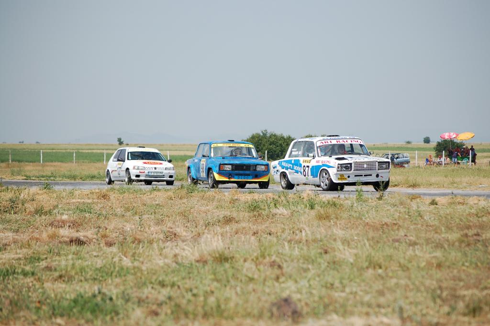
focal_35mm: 158
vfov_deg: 8.7
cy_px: 163
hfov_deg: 13.1
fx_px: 2142
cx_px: 245
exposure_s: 1/1250
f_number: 5
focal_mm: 105
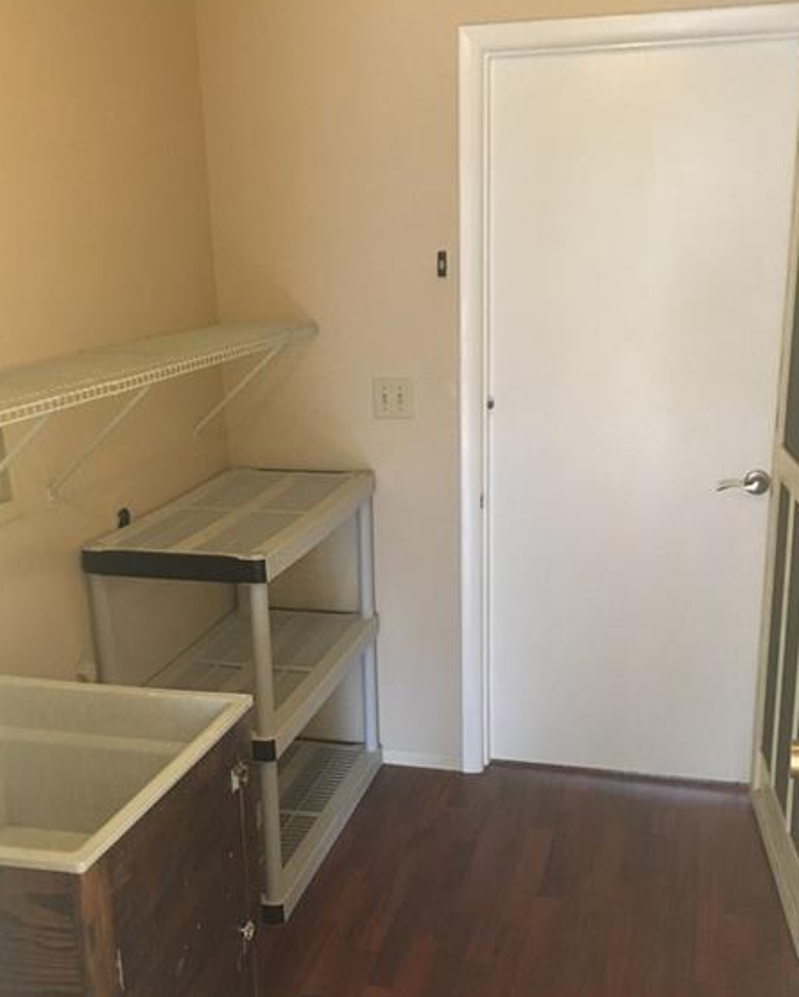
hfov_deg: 38.2
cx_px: 380
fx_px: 1152
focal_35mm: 39
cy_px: 585
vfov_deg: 46.6
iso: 200
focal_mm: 4.15
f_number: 2.2
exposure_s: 1/30
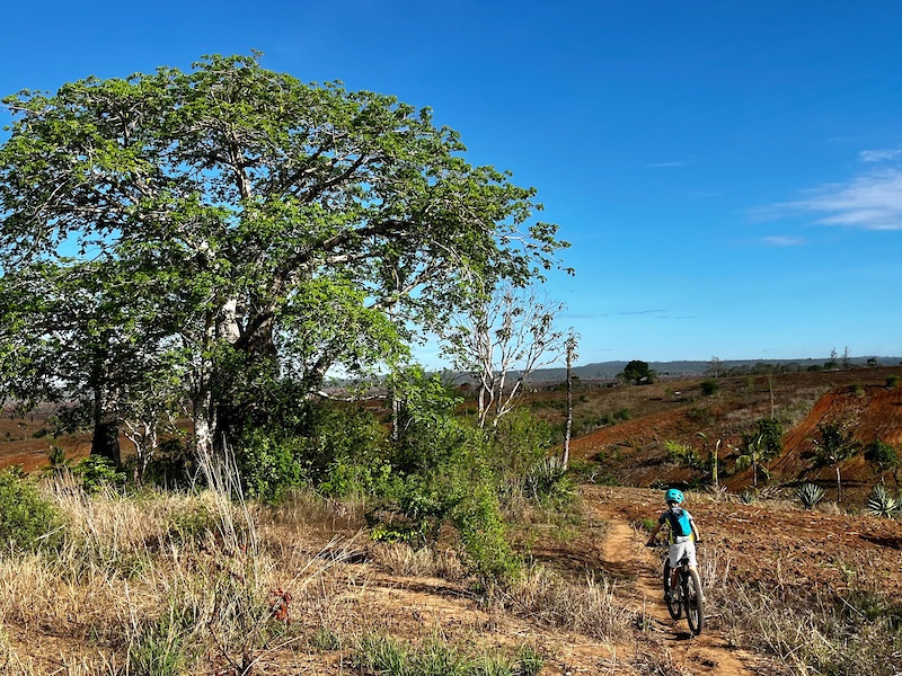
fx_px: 677
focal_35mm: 26
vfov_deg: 53.1
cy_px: 338
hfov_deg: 67.3
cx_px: 451
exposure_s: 1/2967
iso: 50
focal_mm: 5.1
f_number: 1.6
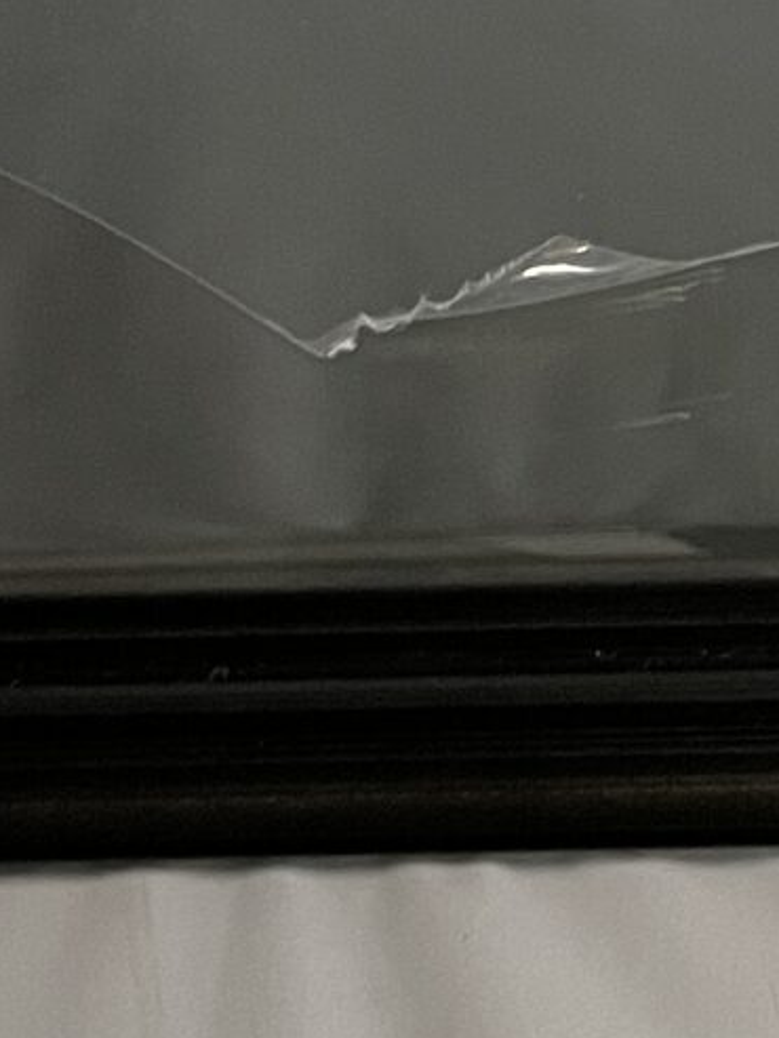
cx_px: 1122
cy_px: -1263
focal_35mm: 135
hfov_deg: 10.6
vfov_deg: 12.3
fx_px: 4049
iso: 200
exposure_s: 1/50
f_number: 1.6
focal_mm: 4.2
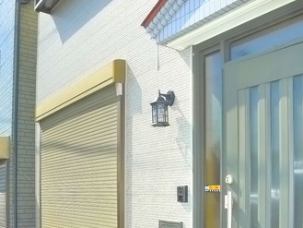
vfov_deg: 27.7
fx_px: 447
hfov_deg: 37.3
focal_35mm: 51
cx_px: 190
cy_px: 198
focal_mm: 5.1
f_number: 4
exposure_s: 1/500
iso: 400
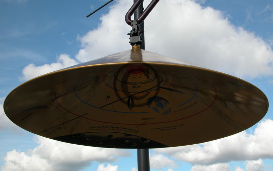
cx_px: 137
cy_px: 84
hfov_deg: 52.7
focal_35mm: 37
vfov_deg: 34.4
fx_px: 275
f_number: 7.1
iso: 100
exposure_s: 1/286
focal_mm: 8.9
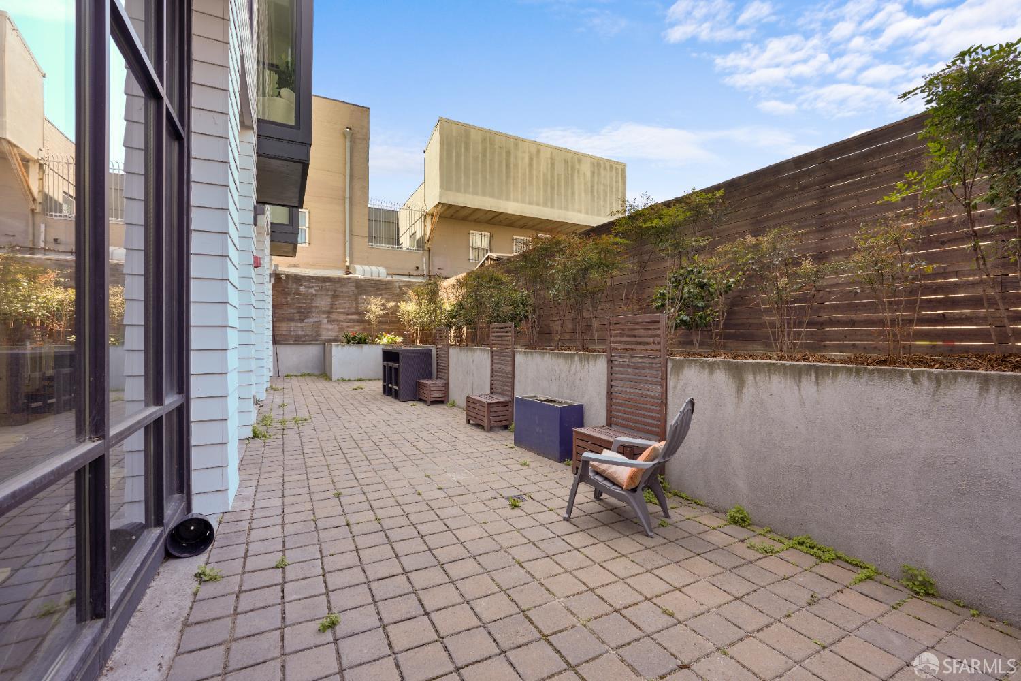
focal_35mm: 16
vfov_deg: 73.7
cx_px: 510
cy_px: 340
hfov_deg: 96.7
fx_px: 454
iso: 100
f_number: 8
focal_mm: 16
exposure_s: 1/3
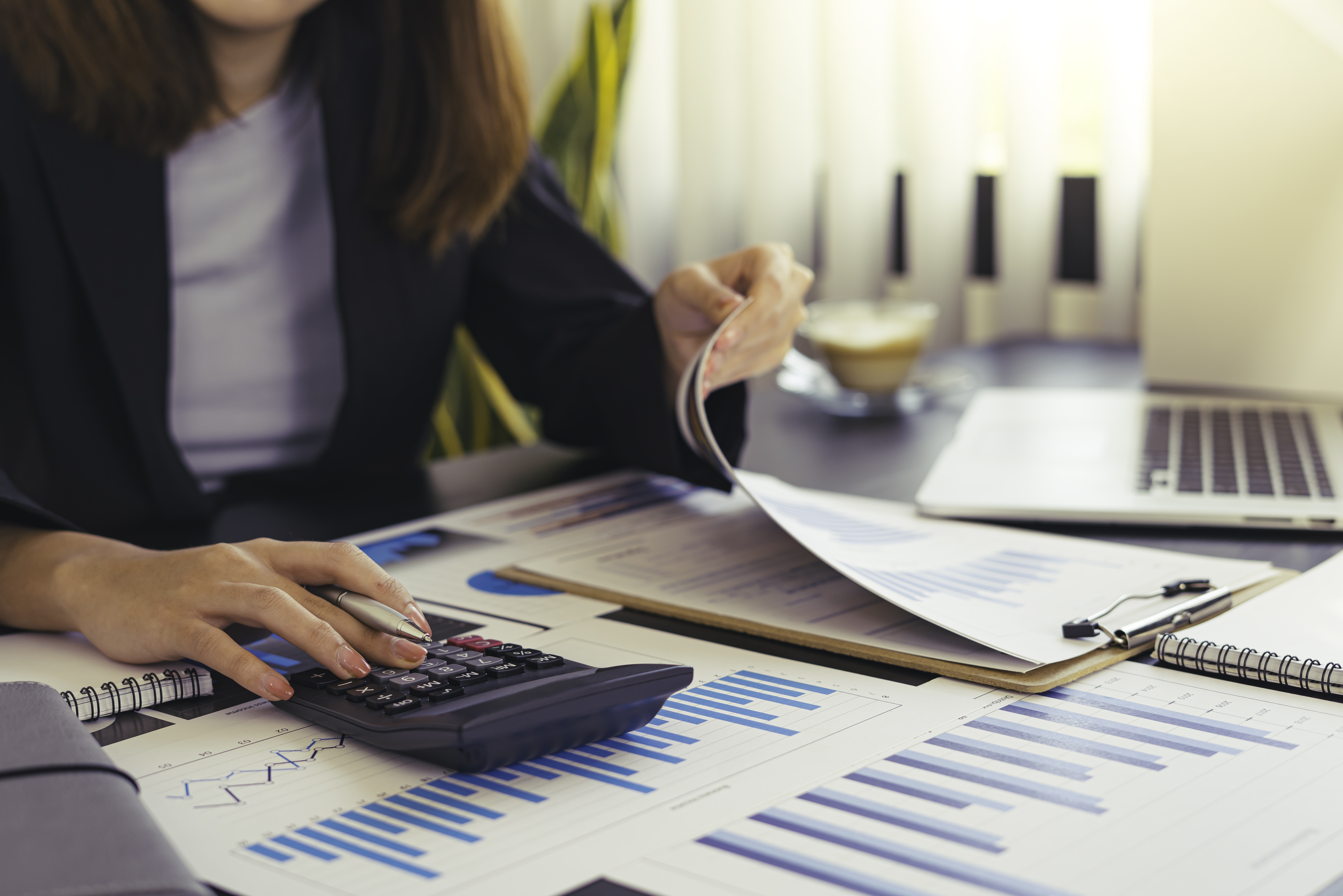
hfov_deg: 39.6
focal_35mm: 50
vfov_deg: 27.0
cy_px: 448
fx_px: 1865
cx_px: 672
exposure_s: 1/100
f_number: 3.5
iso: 320
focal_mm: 50
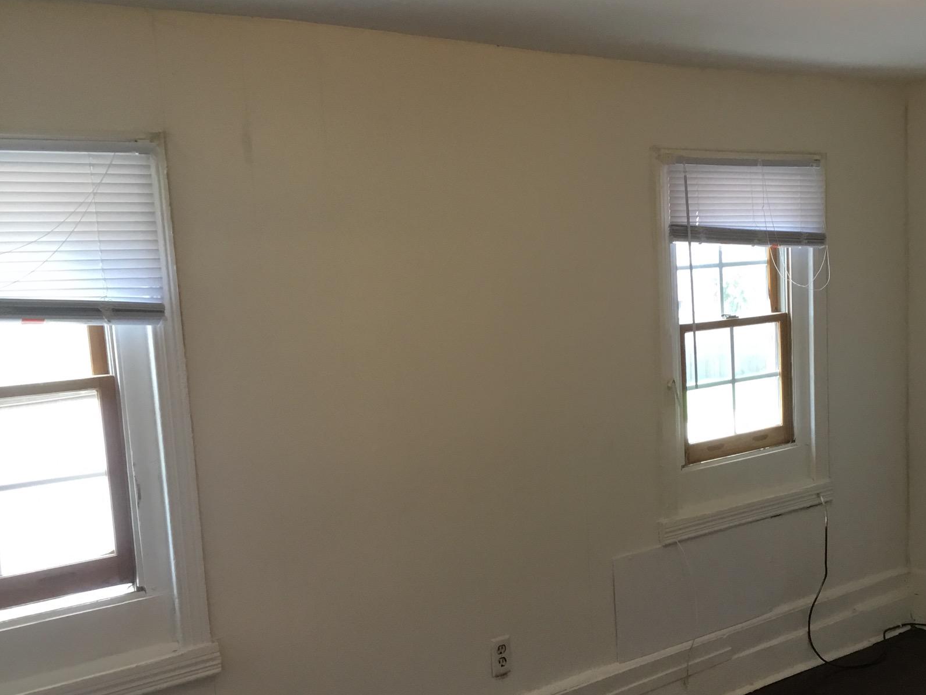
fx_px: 1070
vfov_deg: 35.9
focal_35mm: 40
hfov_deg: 46.3
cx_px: 597
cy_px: 399
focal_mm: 3.3
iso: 32
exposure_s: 1/30
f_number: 2.4
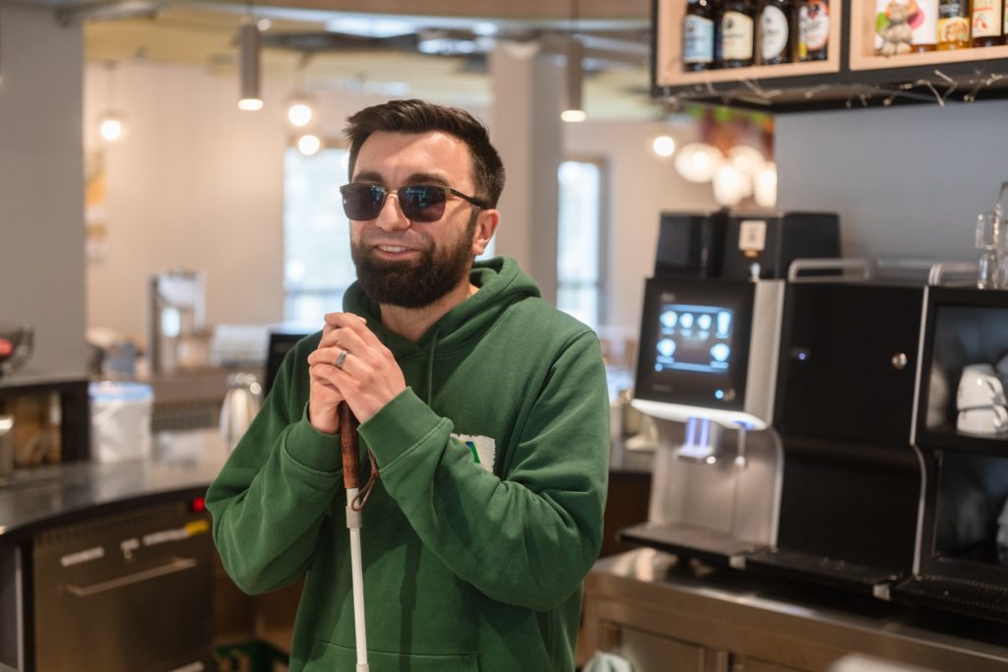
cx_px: 504
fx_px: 1400
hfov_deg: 39.6
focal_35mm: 50
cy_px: 336
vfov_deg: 27.0
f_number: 2.2
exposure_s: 1/160
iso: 1000
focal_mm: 50
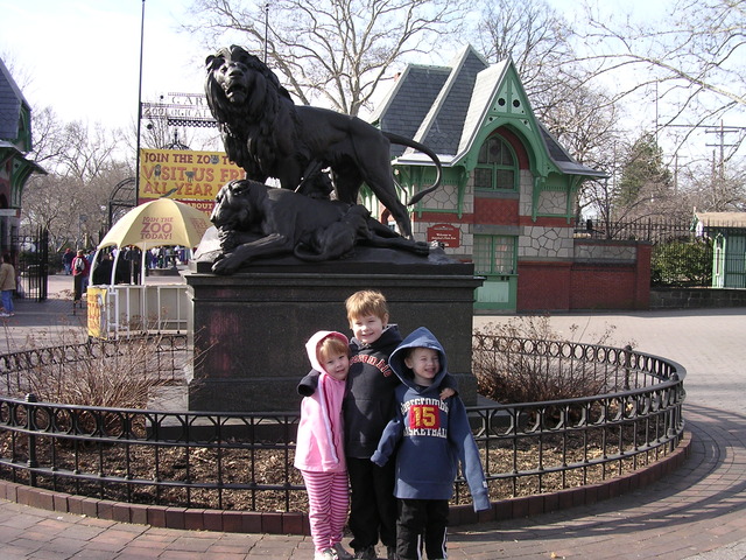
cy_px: 280
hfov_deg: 49.0
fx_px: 819
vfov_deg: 37.7
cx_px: 373
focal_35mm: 38
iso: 100
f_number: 2.8
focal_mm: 5.8
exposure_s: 1/371
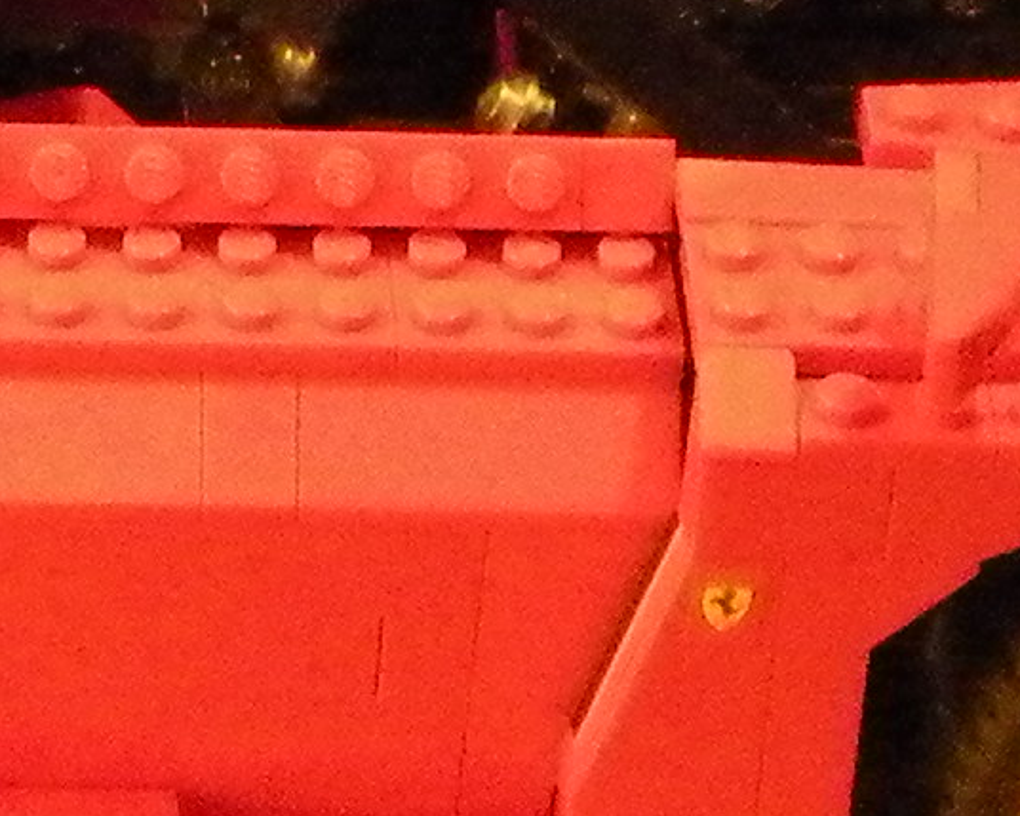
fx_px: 6824
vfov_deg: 6.8
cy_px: 352
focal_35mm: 226
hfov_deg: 8.5
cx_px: -158
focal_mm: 6.3
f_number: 3.1
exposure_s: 1/6.2
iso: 800
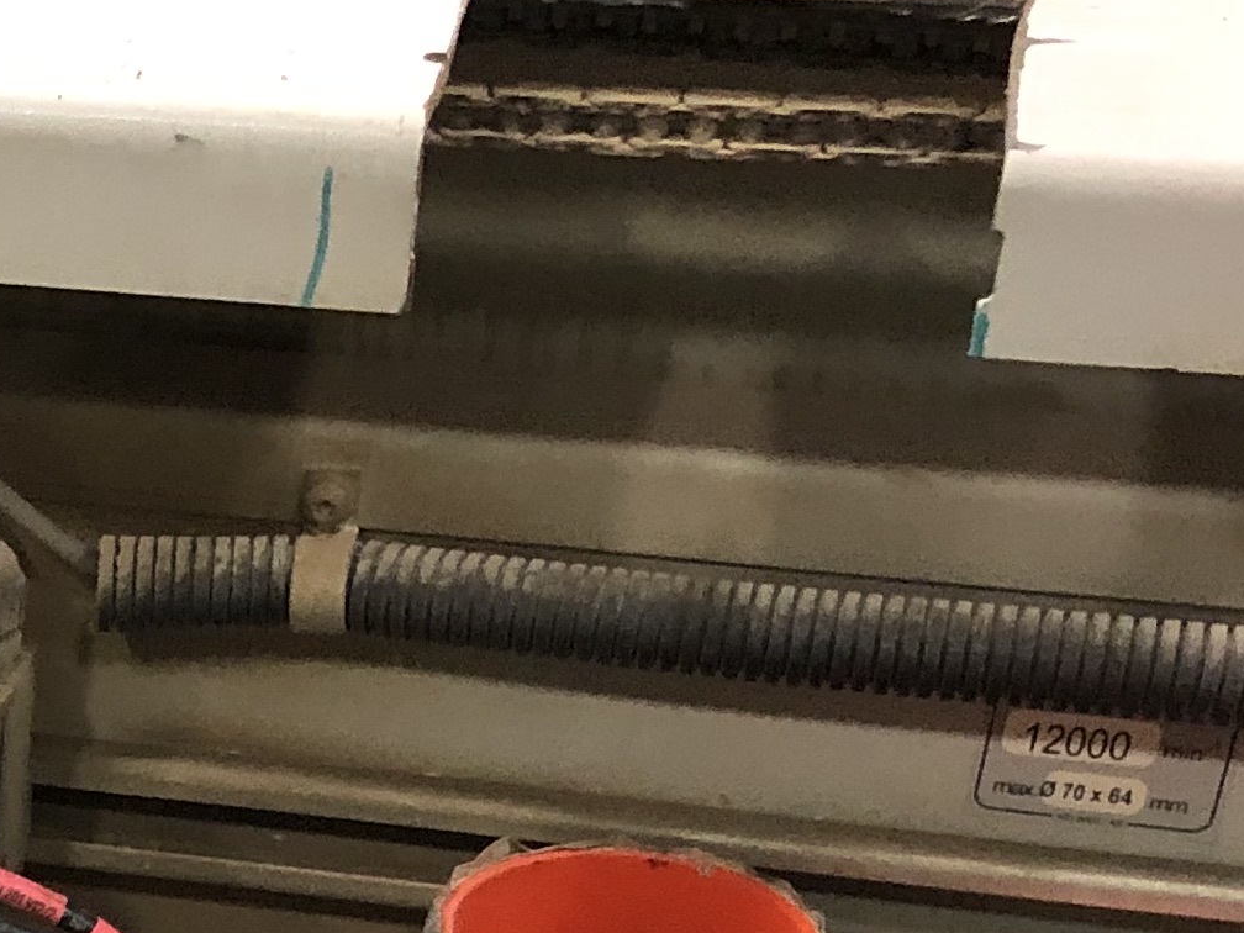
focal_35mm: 112
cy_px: 1487
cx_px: -864
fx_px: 4025
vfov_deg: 12.4
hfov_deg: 15.5
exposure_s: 1/15
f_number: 1.8
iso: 80
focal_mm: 4
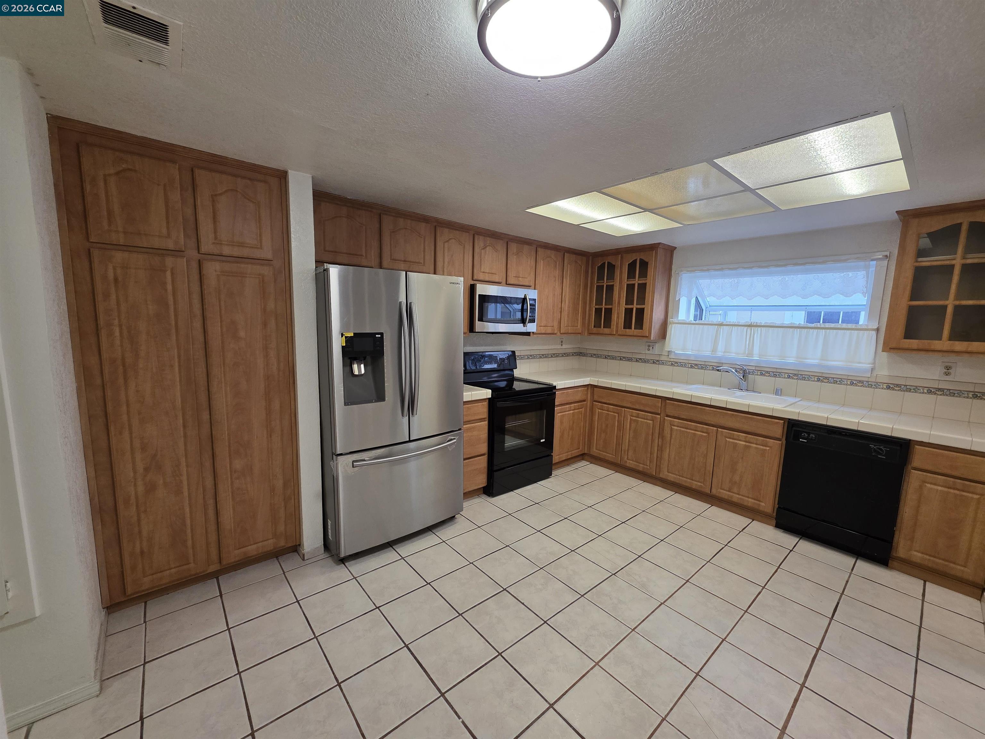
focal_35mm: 13
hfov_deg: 106.2
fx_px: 370
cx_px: 492
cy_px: 370
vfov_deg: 89.9
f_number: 1.9
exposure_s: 1/120
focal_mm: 2.2
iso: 125
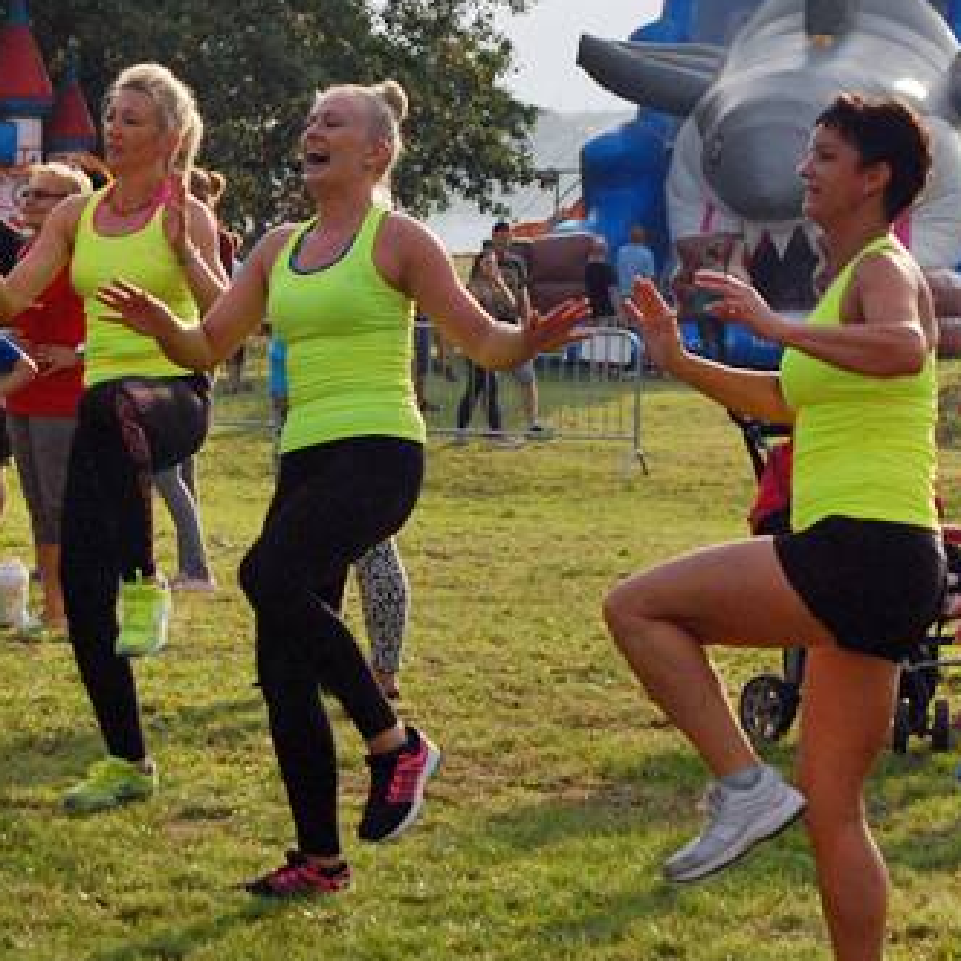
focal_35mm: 140
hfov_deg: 12.5
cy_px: 294
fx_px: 4397
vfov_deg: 12.5
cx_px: 301
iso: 800
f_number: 5.6
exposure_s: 1/4000
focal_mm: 52
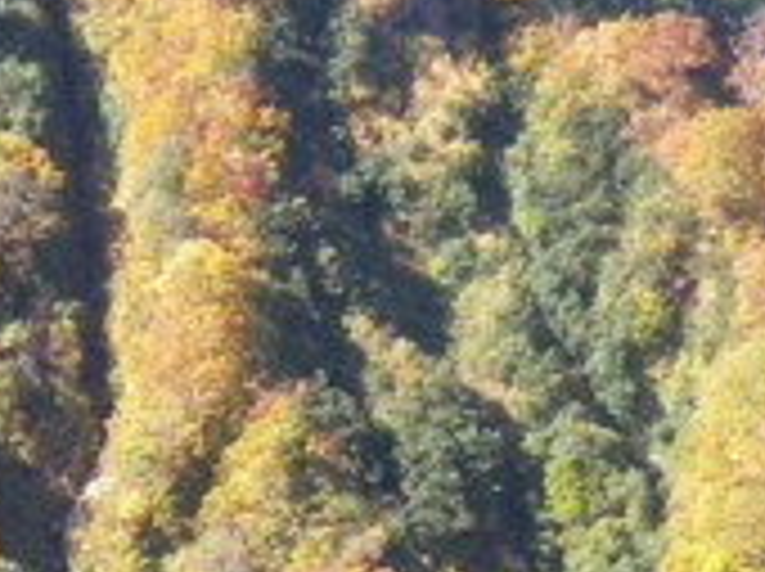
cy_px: 955
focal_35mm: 165
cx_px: 72
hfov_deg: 11.9
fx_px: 3641
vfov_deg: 8.7
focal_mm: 6.2
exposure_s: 1/125
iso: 64
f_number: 3.8
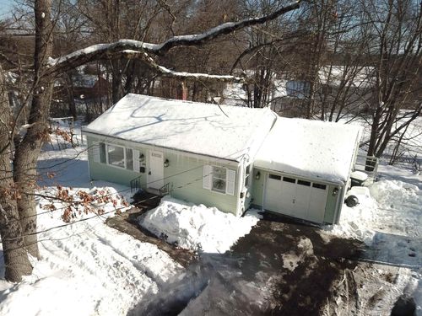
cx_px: 211
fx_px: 317
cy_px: 158
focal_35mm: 26
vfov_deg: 53.1
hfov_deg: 67.3
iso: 400
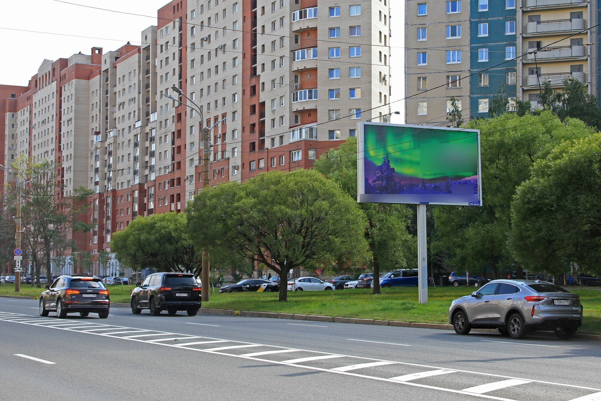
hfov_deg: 15.3
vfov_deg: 10.2
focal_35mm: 134
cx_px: 300
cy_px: 200
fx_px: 2237
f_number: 10
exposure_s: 1/160
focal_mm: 33
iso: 320
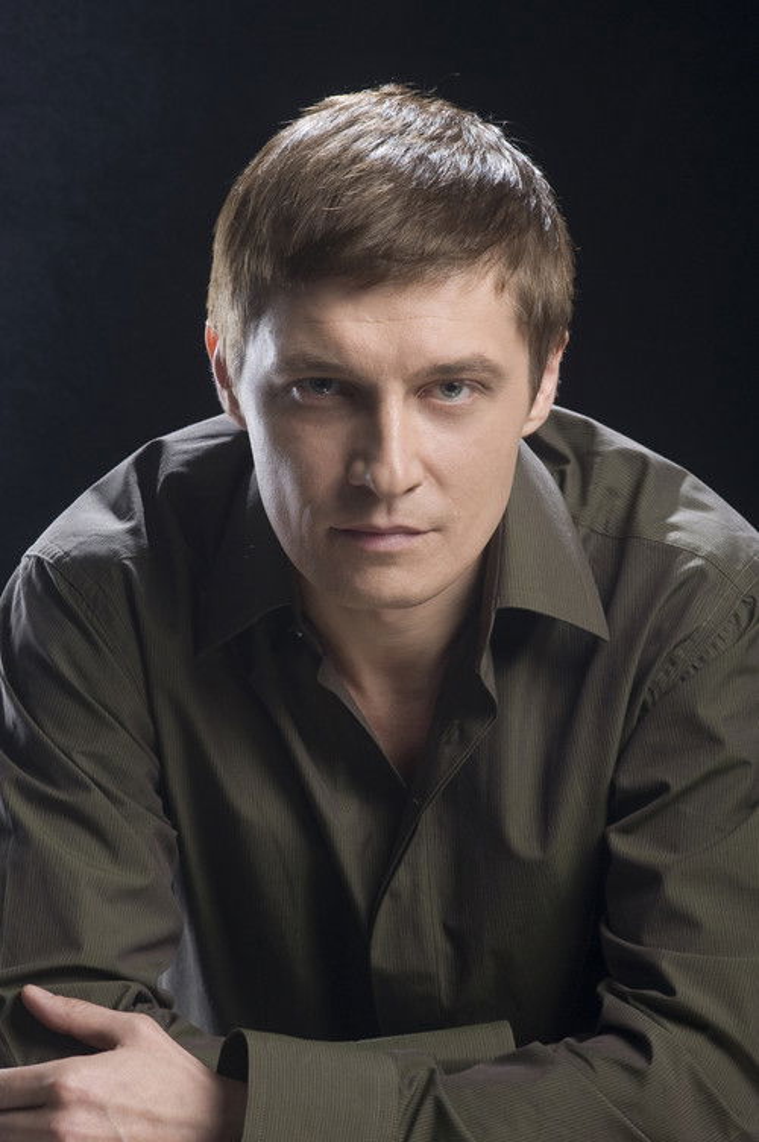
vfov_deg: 14.2
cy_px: 571
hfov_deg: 9.4
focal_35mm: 145
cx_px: 380
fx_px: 4594
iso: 100
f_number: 13
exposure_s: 1/250
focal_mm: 145
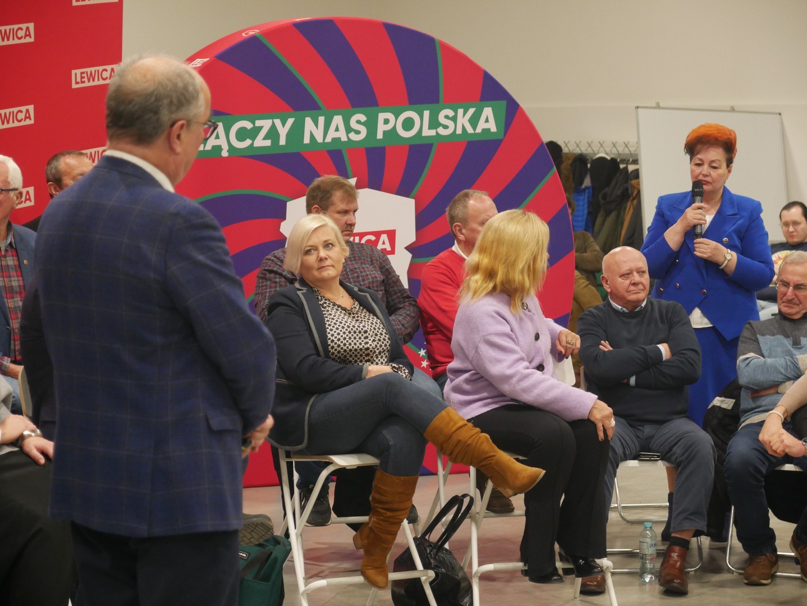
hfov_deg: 20.4
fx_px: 2239
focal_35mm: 96
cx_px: 404
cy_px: 303
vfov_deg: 15.4
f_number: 3.4
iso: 1600
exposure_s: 1/125
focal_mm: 48
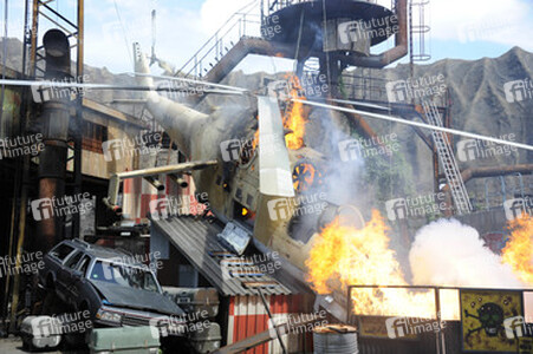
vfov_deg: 30.5
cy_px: 177
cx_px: 266
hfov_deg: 44.5
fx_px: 651
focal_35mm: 44
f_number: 6.3
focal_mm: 44
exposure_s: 1/400
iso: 320
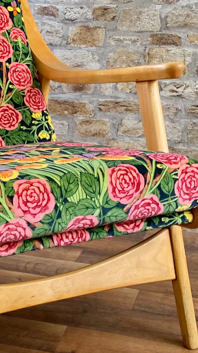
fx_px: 523
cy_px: 156
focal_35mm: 56
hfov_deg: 20.6
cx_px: -13
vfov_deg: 37.2
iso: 125
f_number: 1.8
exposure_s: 1/121
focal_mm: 4.25
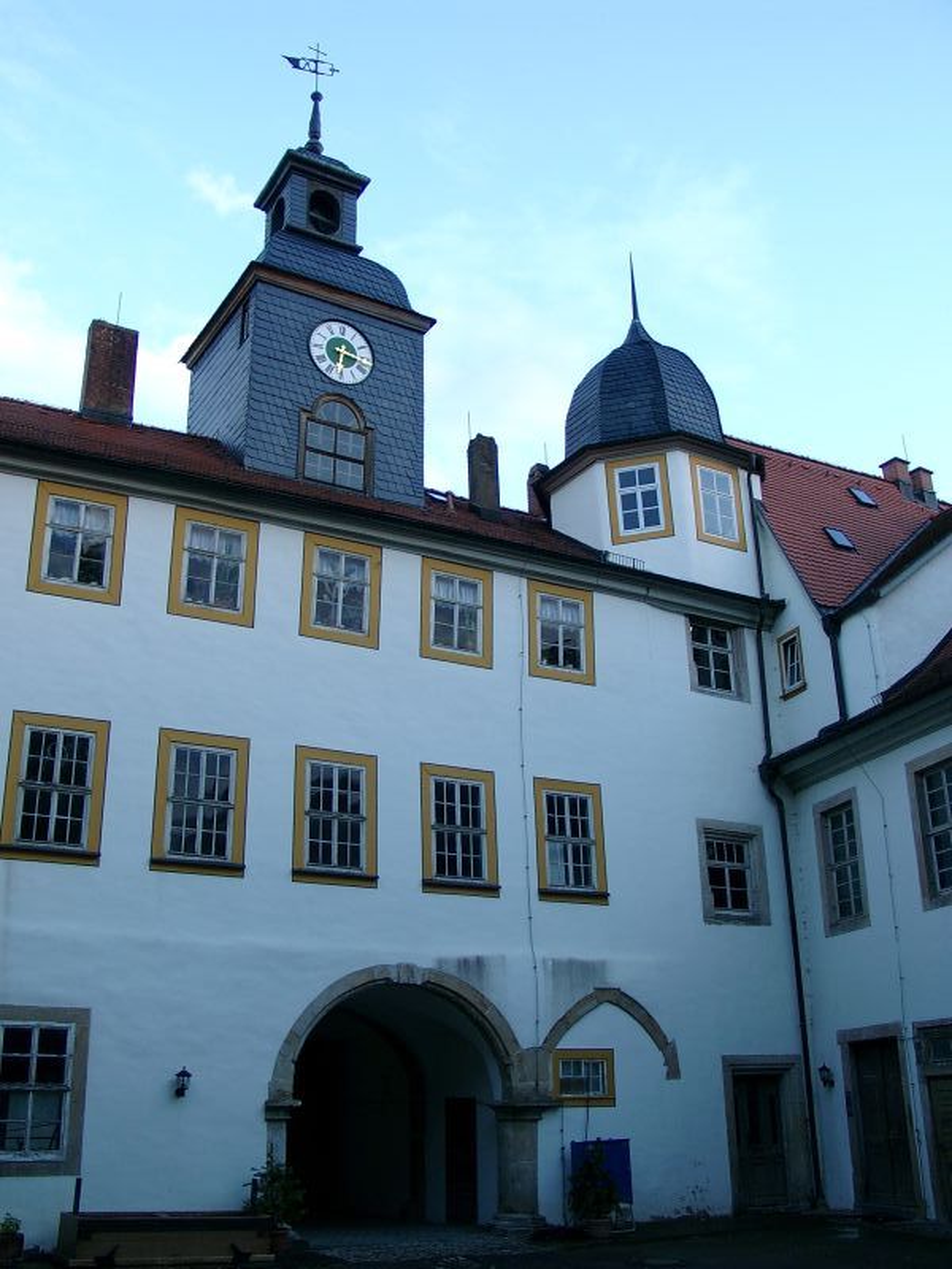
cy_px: 634
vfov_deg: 54.0
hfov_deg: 41.8
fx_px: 1247
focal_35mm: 34
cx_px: 476
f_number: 2.8
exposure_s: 1/110
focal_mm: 7.13
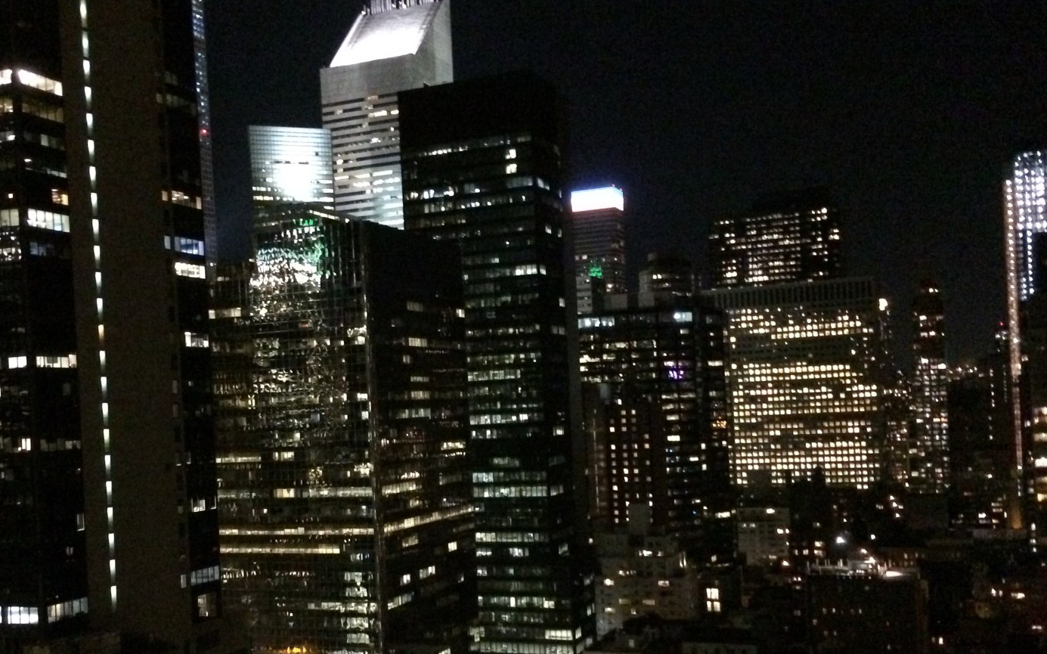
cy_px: 418
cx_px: 448
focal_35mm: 41
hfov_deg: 48.1
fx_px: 1170
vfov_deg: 31.1
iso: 1250
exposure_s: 1/15
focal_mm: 4.15
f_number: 2.2
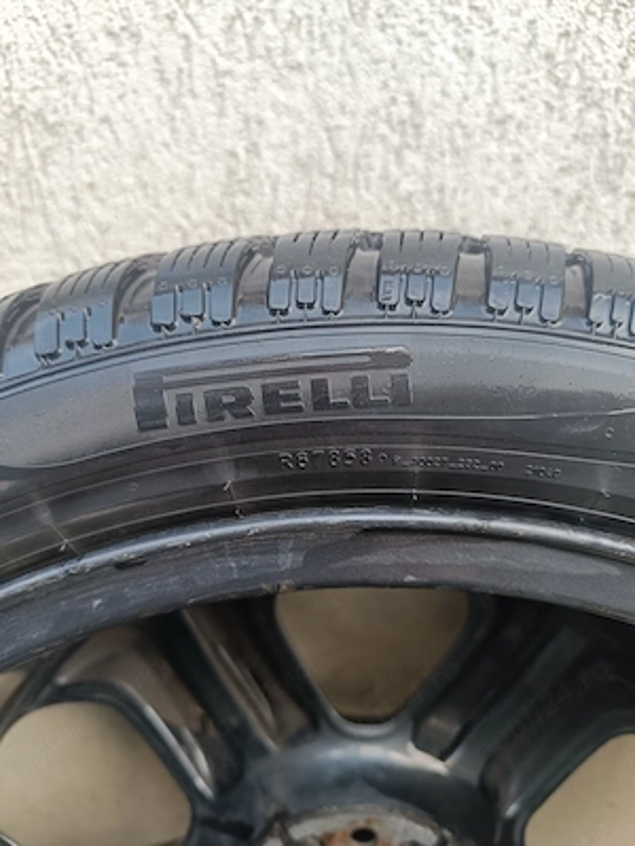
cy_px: 423
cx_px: 318
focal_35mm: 24
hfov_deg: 56.8
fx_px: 587
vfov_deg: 71.6
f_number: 1.65
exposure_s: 1/100
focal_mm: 6.14
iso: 121
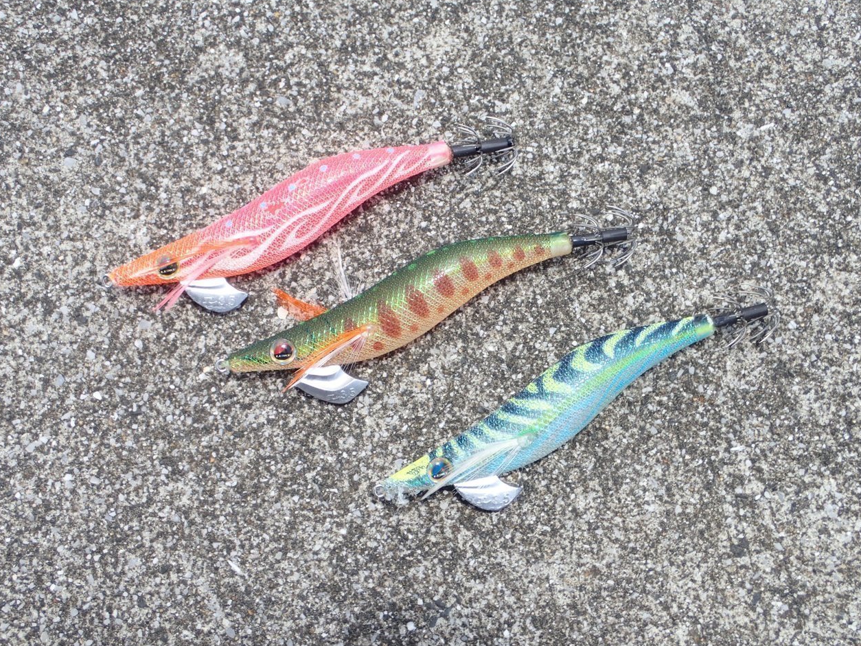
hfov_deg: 38.2
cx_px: 435
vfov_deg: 29.1
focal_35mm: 50
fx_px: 1244
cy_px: 319
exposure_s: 1/400
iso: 100
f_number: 4.5
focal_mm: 8.99
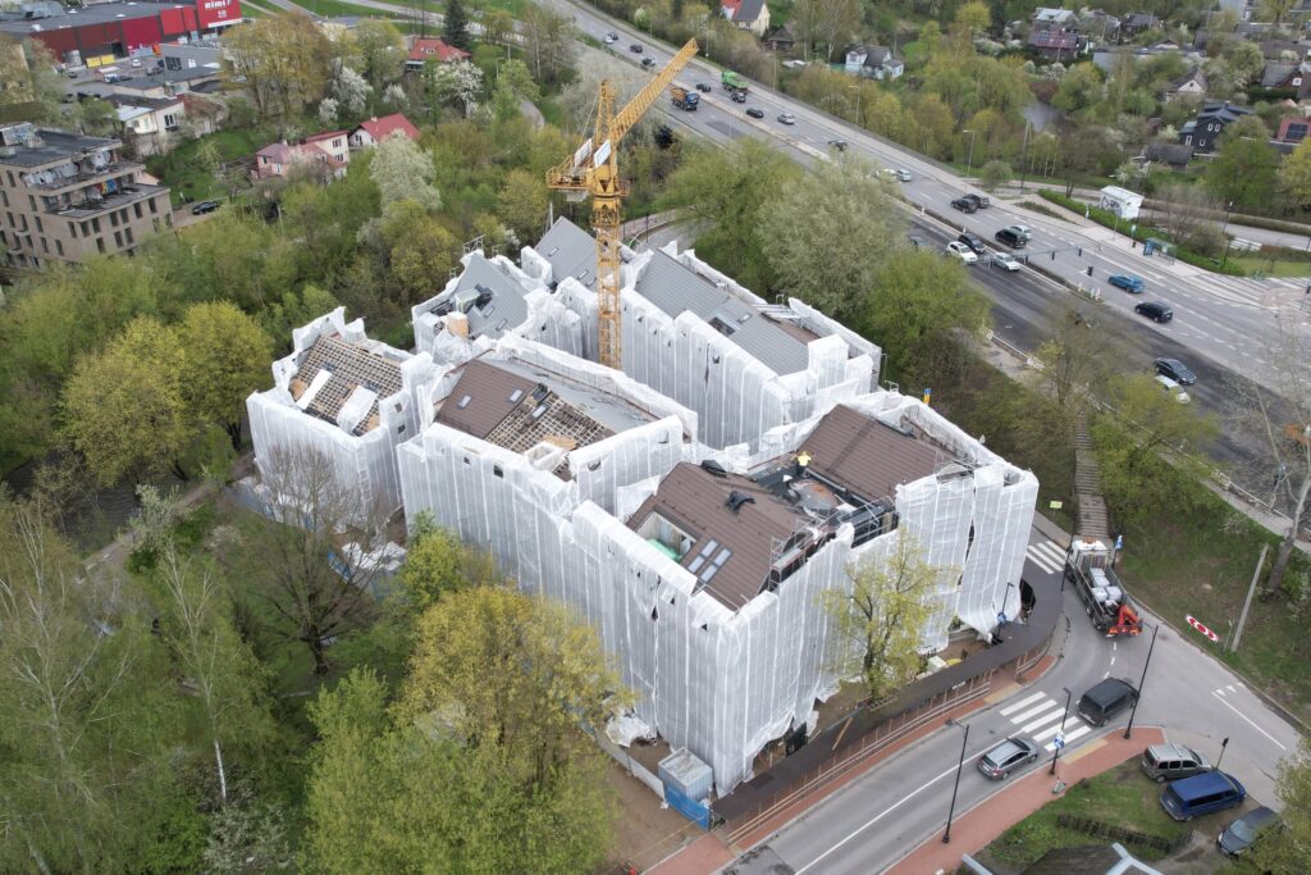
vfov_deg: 57.2
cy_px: 438
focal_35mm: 22
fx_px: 801
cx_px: 656
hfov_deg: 78.6
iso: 100
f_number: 2.8
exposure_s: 1/400
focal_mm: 8.38
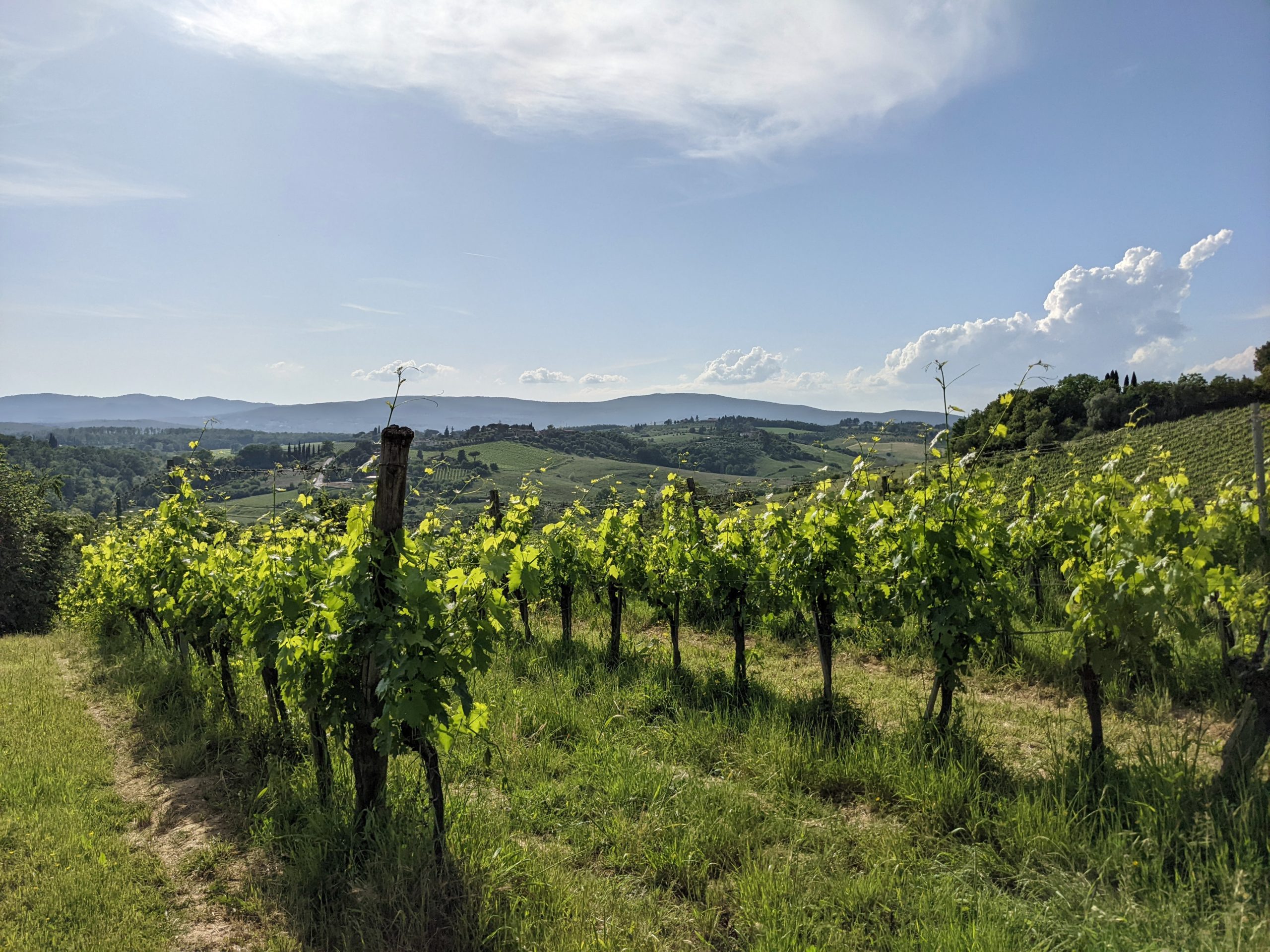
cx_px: 635
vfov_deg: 51.4
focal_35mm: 27
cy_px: 476
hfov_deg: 65.3
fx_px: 991
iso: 87
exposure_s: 1/11765
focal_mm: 4.38
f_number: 1.73
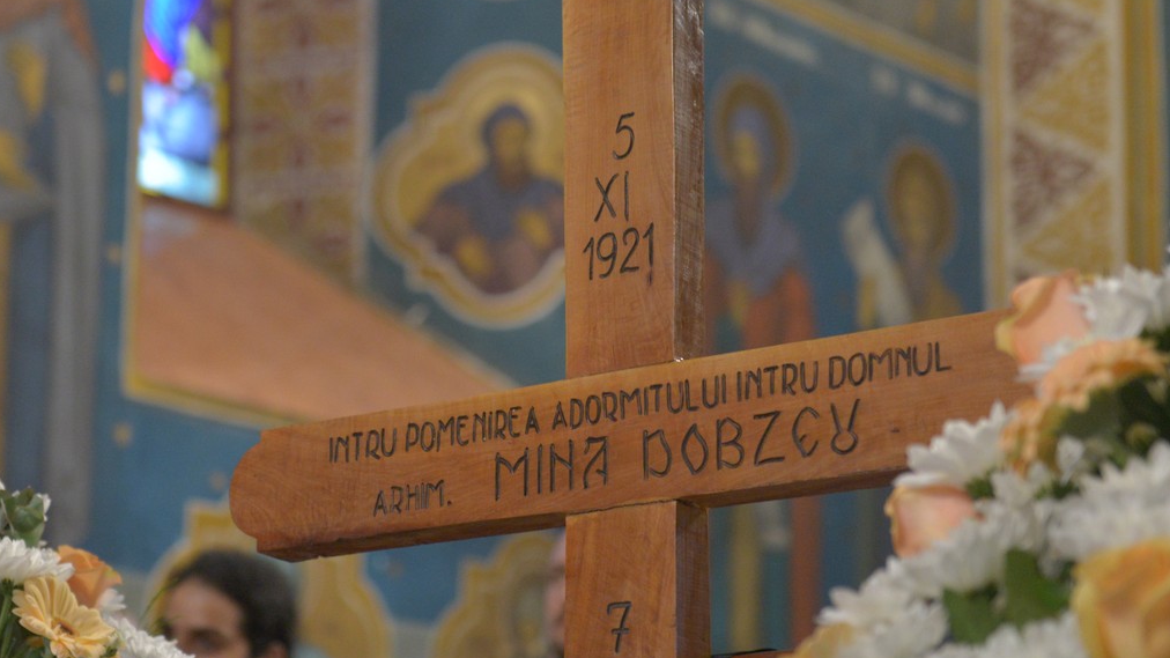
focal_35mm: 104
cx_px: 391
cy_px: 376
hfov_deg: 20.5
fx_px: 3226
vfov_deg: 11.6
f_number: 2.8
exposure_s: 1/100
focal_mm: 70
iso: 3200
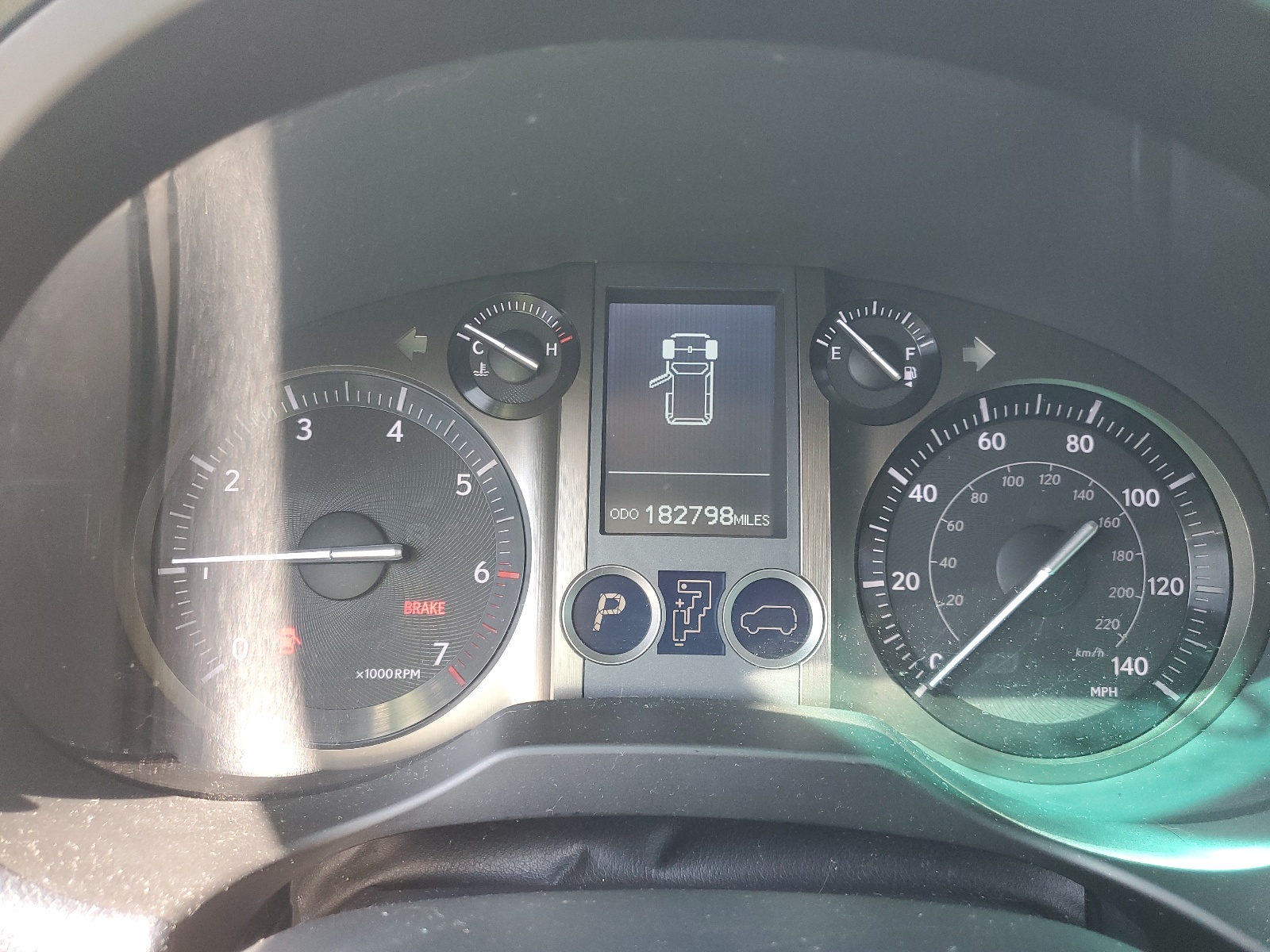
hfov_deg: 67.3
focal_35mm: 26
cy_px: 476
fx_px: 954
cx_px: 635
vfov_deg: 53.1
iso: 99
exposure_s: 1/120
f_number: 1.5
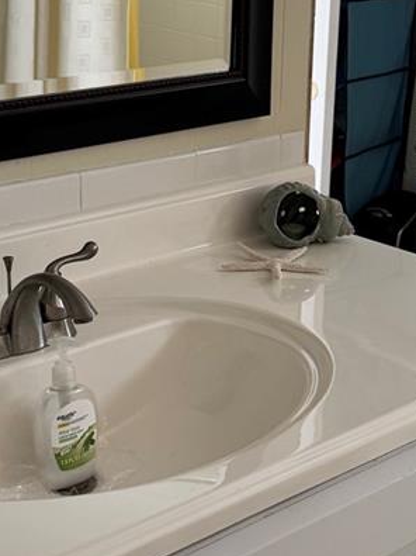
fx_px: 1170
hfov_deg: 20.2
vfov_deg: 26.7
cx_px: 226
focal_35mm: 73
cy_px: 246
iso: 200
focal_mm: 6.76
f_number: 1.78
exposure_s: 1/98
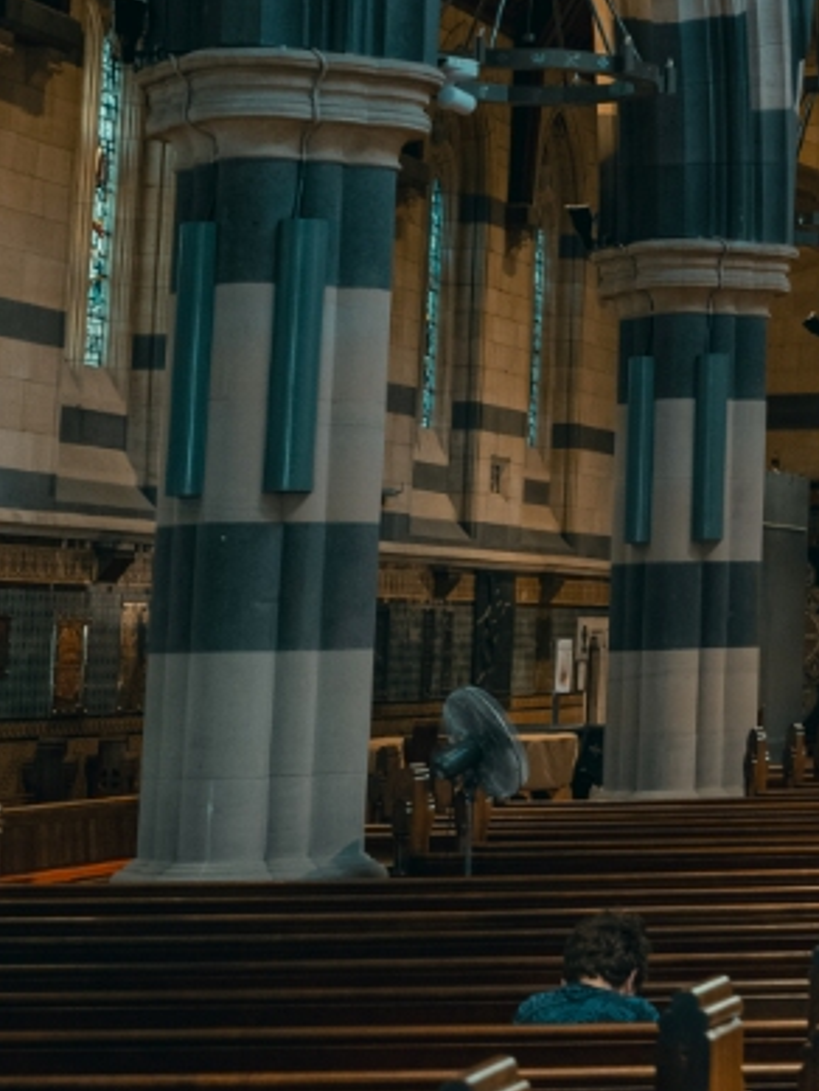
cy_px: -45
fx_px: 3405
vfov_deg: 17.7
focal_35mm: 108
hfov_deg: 12.5
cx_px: 1491
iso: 800
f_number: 4
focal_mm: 35
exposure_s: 1/10
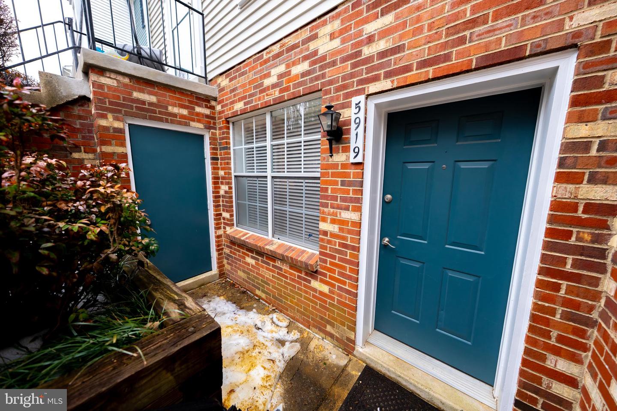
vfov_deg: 90.0
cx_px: 308
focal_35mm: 12
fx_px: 206
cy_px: 206
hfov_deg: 112.6
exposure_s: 1/1000
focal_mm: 12
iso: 800
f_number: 2.8
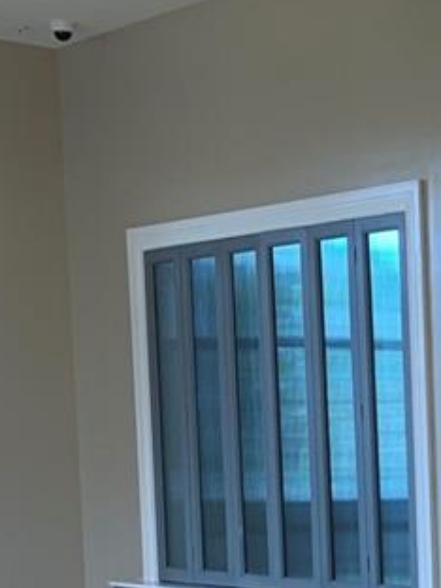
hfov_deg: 13.6
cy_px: 637
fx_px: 1699
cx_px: 731
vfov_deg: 18.9
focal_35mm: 100
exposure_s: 1/120
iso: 80
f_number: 1.8
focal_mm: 4.25
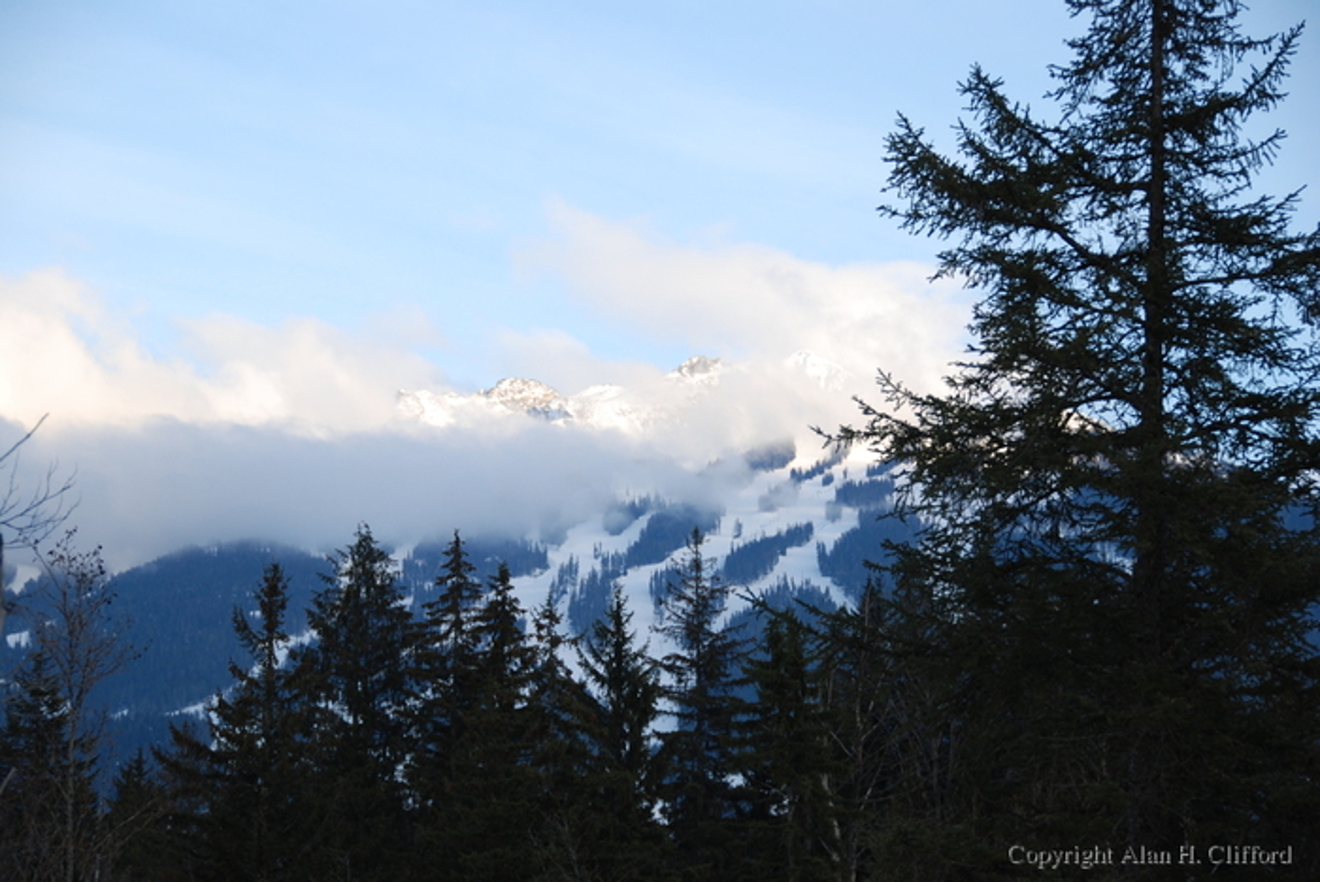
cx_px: 660
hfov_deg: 18.2
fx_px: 4128
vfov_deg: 12.2
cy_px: 441
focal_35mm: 112
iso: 160
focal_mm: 75
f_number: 5.3
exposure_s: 1/200
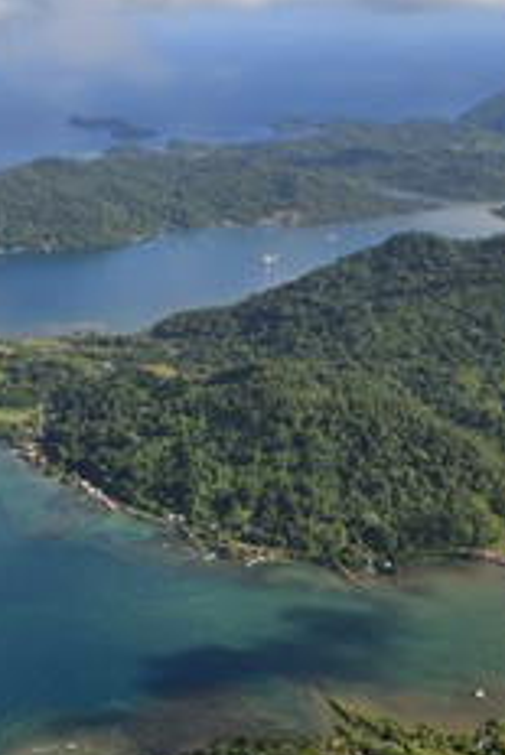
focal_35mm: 56
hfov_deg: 23.8
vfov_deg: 35.6
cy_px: 423
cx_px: 91
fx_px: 1176
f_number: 7.1
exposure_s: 1/800
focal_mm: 31
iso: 200
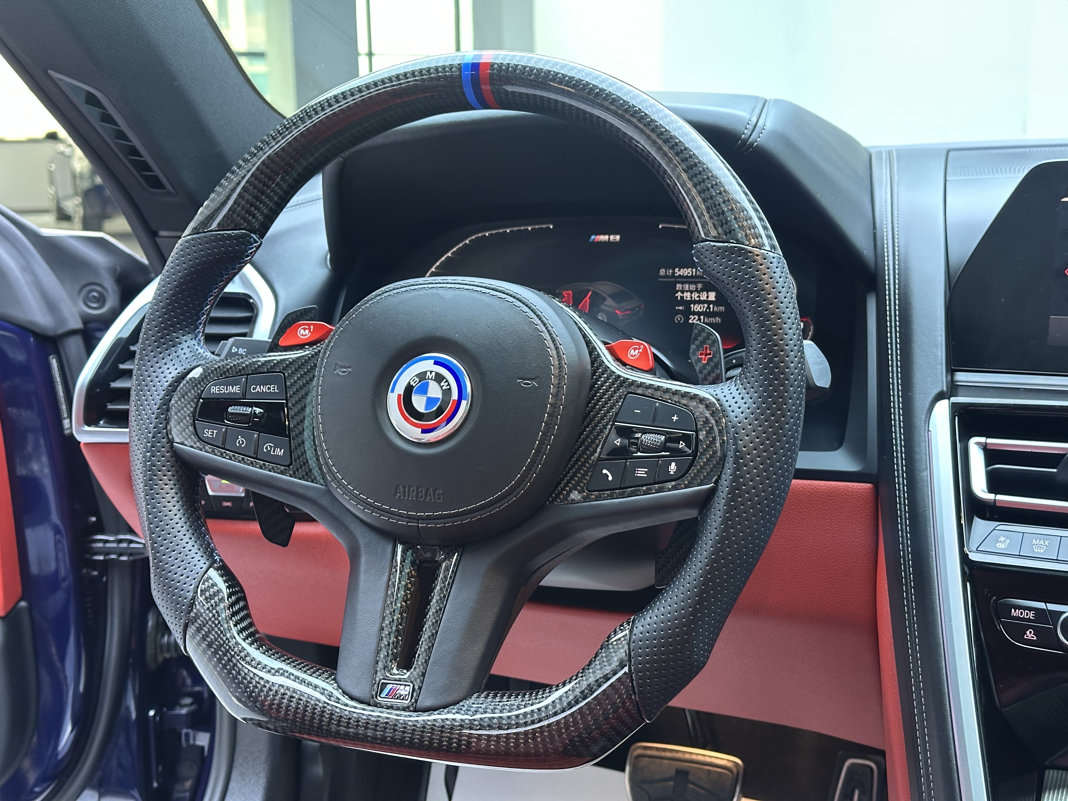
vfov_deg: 30.3
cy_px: 400
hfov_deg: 39.7
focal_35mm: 48
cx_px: 534
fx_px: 1481
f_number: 1.78
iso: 320
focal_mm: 6.86
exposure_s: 1/35
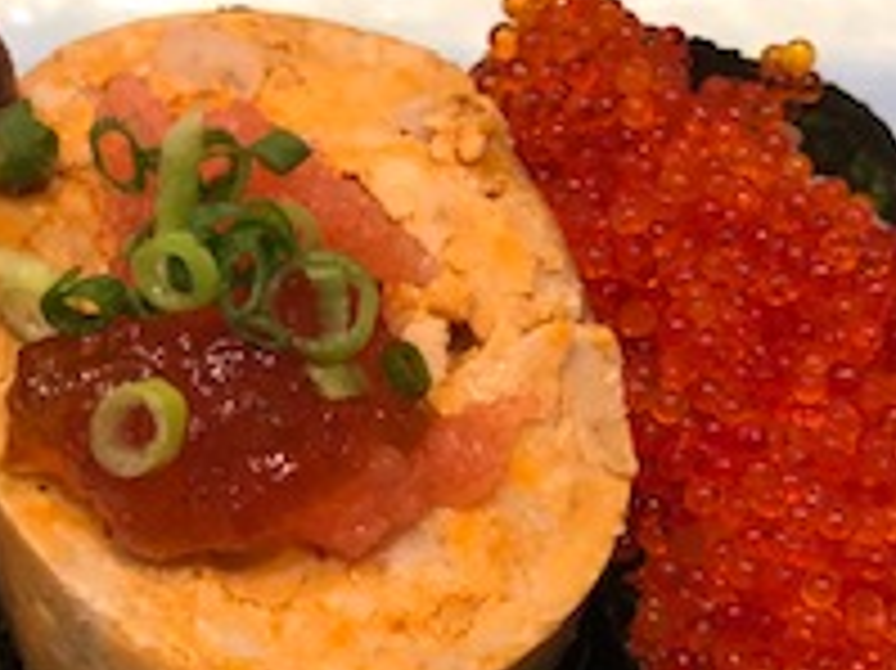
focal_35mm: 90
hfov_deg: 21.7
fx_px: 2328
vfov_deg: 16.2
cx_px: 270
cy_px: 576
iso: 40
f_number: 1.8
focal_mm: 3.99
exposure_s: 1/20
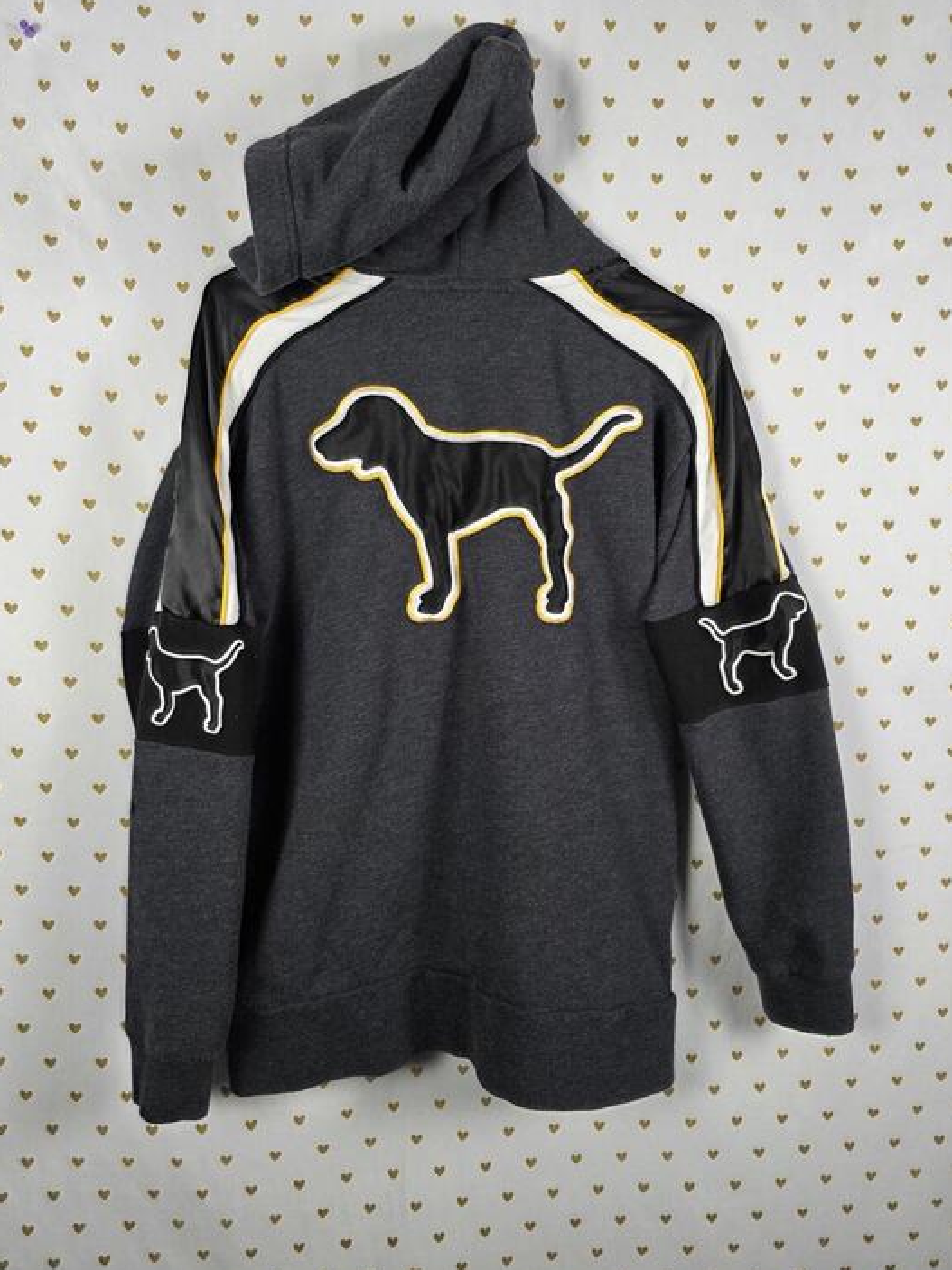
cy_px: 626
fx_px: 880
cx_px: 463
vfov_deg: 71.6
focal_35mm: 24
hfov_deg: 56.8
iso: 200
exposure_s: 1/180
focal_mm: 6.3
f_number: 1.7
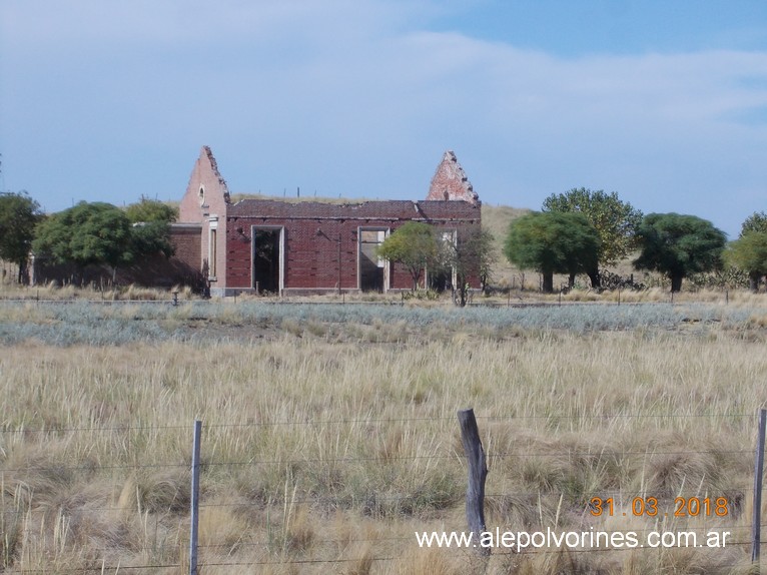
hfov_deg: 14.1
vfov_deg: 10.6
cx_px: 384
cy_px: 288
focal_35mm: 140
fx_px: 3101
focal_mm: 20
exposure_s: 1/320
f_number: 6.8
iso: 80
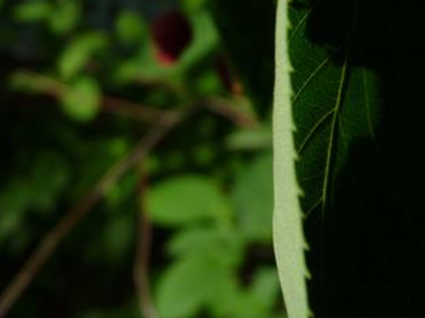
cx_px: 165
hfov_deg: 30.6
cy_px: 4
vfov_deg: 22.4
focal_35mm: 63
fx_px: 773
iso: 100
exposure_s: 1/320
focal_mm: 4.7
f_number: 3.3
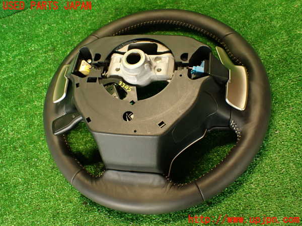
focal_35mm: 32
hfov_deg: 56.8
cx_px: 151
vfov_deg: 44.2
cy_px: 113
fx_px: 279
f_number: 2.4
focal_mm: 5.79
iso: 320
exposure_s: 1/30
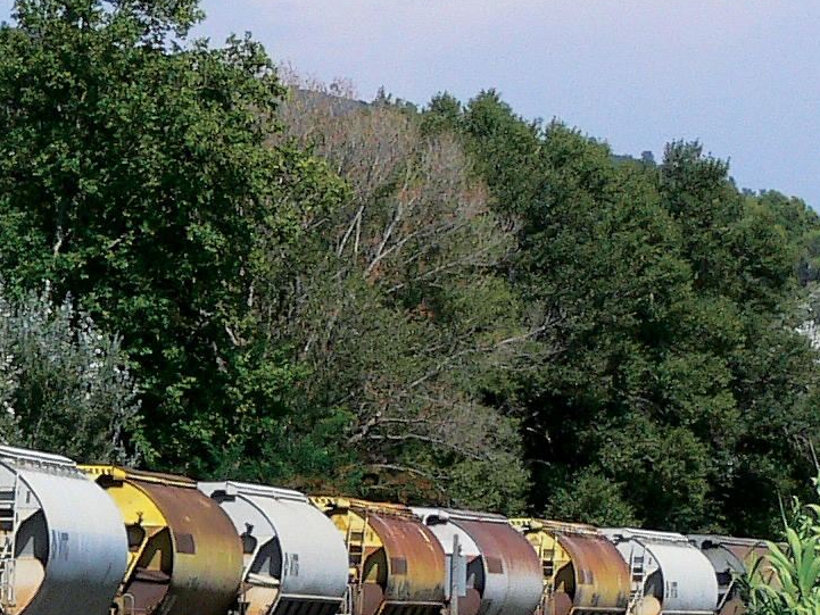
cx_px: -421
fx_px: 7818
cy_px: 298
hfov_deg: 5.9
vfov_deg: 4.5
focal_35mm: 330
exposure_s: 1/800
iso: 80
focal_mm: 15.4
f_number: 4.5
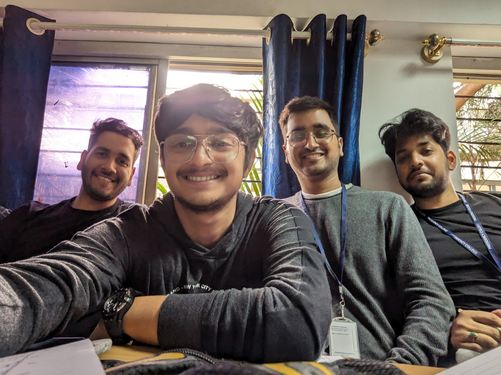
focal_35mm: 21
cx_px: 250
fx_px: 304
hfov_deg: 79.0
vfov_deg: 63.4
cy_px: 188
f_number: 2.2
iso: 123
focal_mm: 2.74
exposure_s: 1/33.3
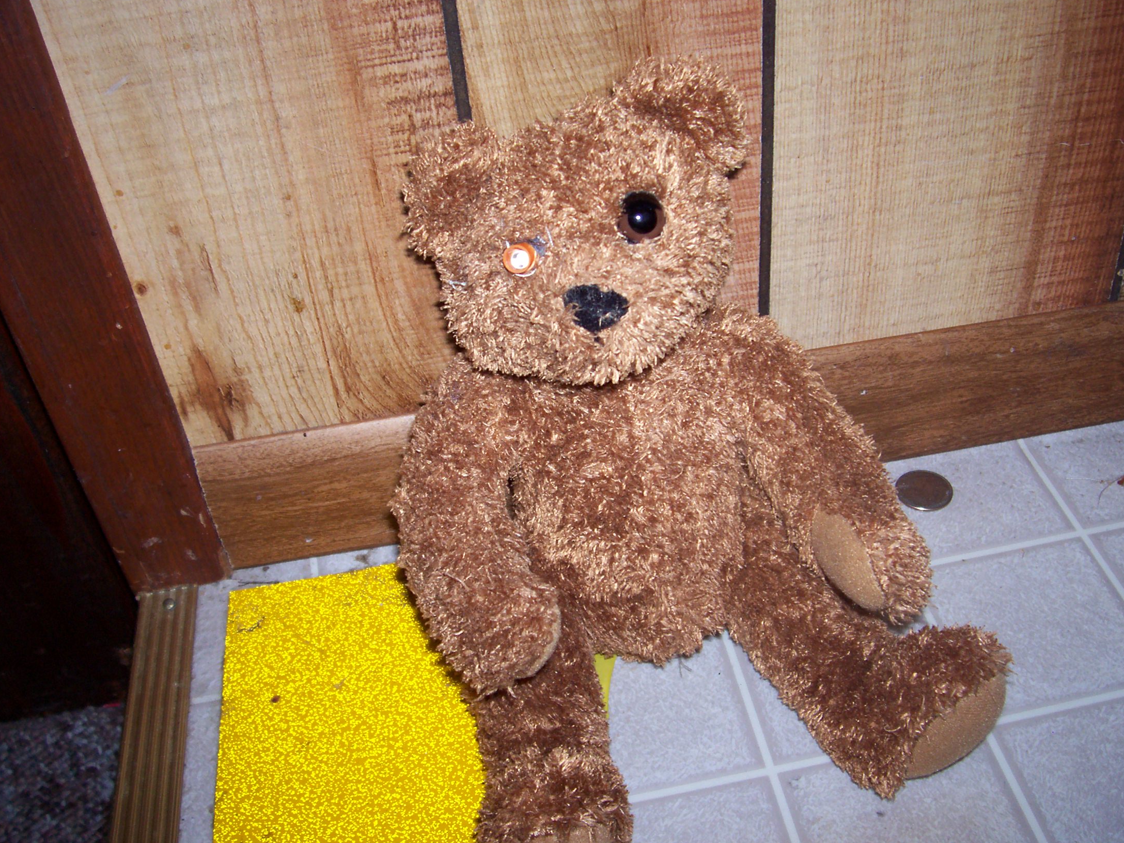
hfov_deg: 51.3
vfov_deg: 39.7
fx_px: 1169
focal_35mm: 36
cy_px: 423
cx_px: 589
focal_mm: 5.6
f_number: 2.7
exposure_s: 1/64
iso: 80
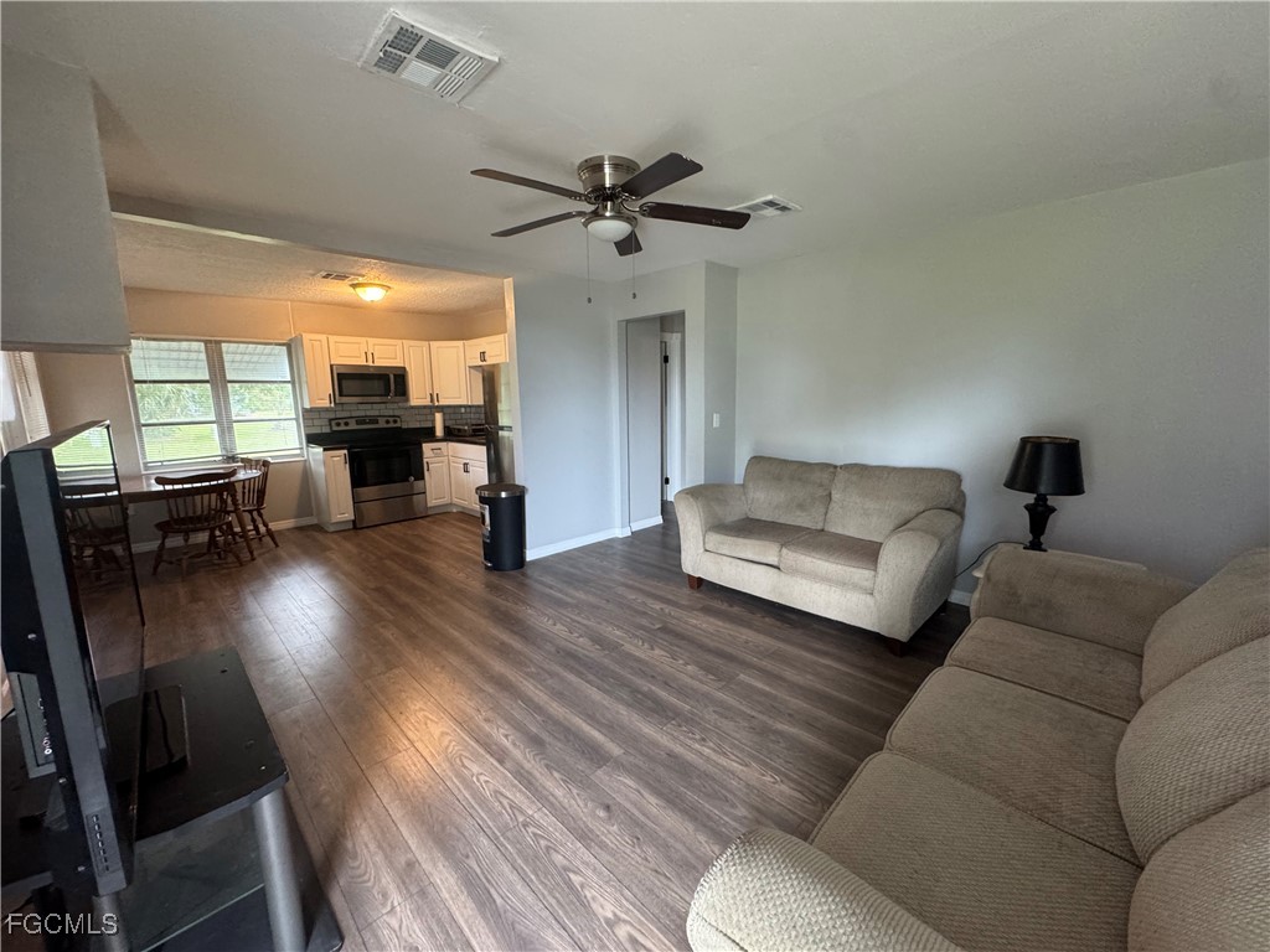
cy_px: 476
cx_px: 635
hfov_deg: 102.1
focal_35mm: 14
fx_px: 514
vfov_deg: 85.7
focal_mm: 2.22
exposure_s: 1/60
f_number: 2.2
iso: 500
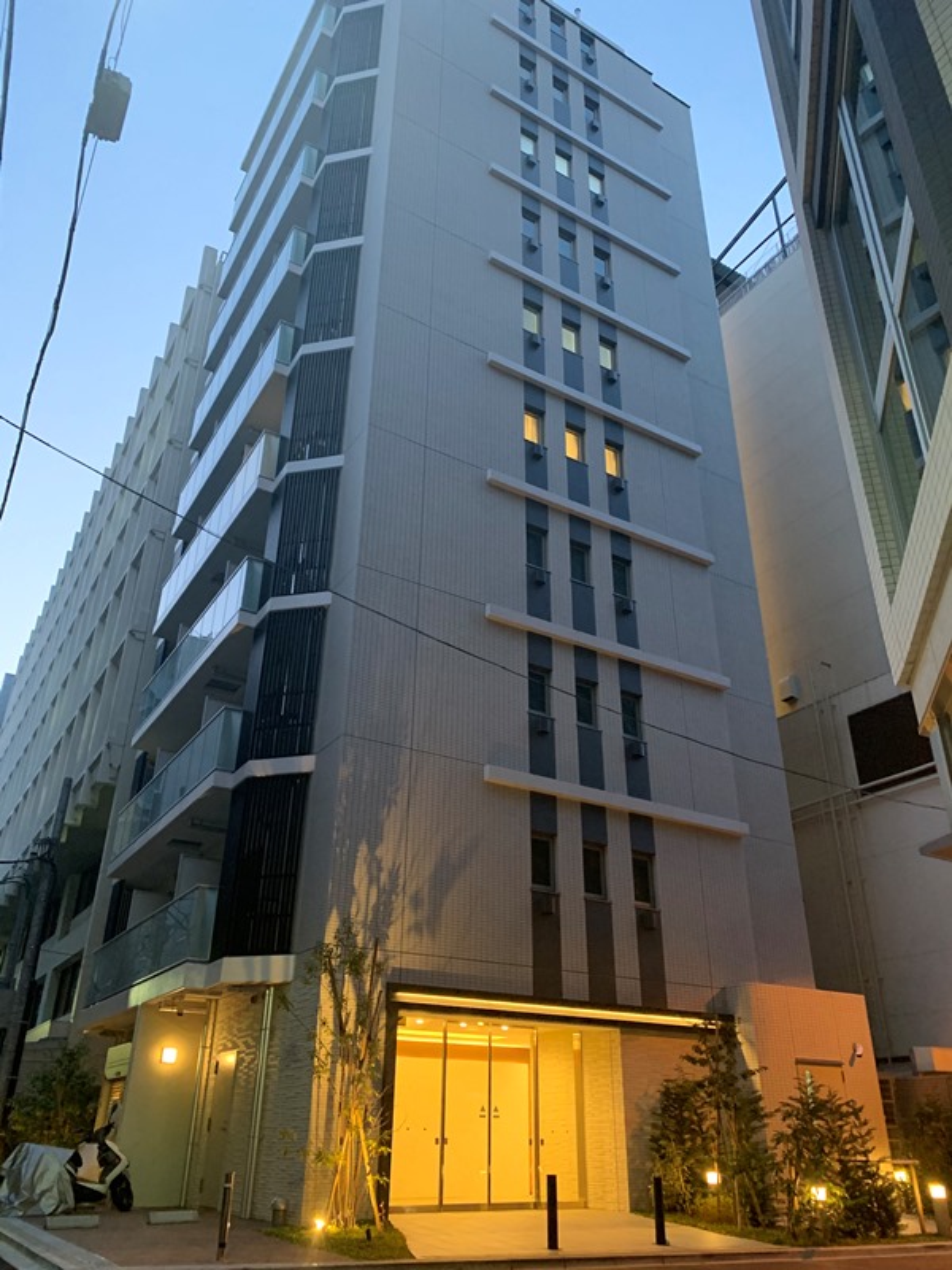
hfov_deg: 53.1
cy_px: 635
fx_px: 953
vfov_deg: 67.3
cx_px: 476
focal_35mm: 26
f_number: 1.8
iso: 320
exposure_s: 1/33
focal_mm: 4.25
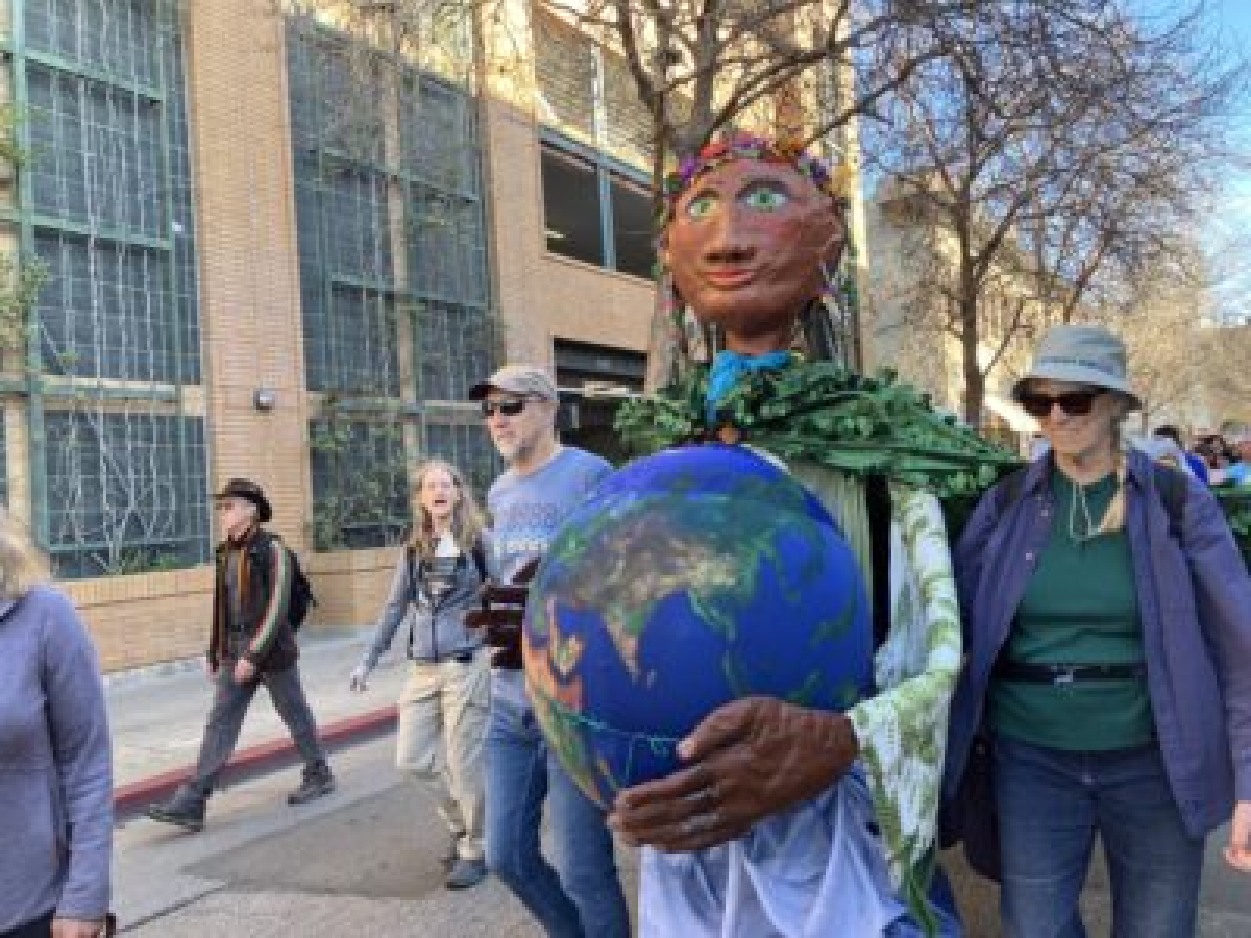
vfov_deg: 49.7
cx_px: 626
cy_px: 469
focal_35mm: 28
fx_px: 1012
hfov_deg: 63.4
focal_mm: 3.99
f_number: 1.8
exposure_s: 1/121
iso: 40
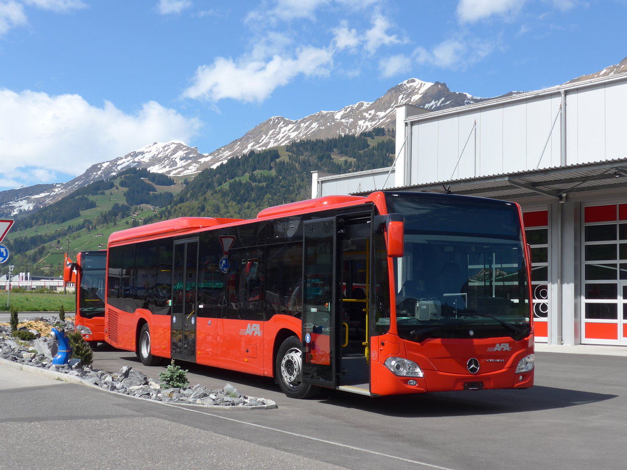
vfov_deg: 29.7
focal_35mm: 49
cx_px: 314
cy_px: 235
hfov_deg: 38.9
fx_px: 888
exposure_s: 1/1300
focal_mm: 10.1
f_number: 3.2
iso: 80
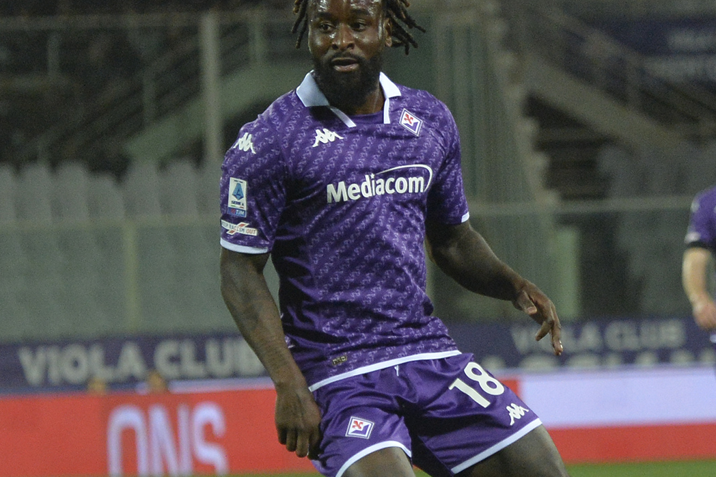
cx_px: 316
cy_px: 217
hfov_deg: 8.2
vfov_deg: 5.4
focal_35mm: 252
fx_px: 5010
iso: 3200
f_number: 5.3
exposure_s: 1/1000
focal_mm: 220
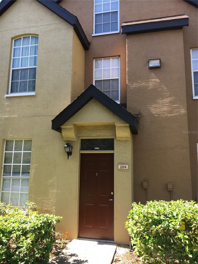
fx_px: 221
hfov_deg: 48.2
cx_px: 99
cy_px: 132
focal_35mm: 29
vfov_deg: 61.7
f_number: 2.2
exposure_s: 1/283
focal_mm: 4.15
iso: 25
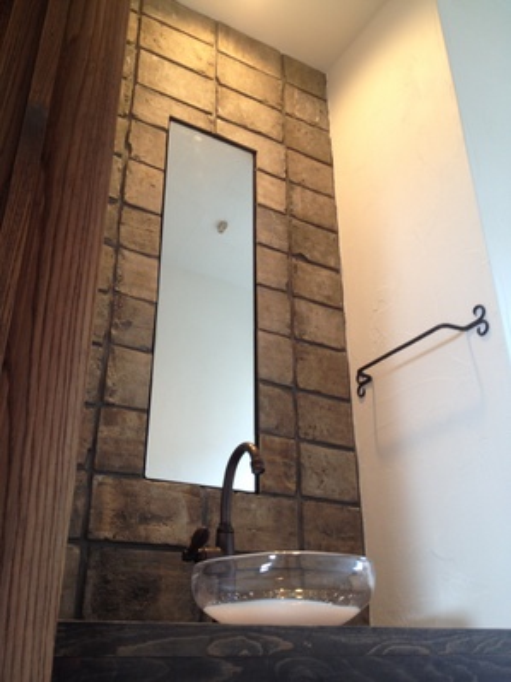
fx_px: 689
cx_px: 256
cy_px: 341
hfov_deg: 40.7
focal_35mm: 35
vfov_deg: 52.6
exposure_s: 1/20
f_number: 2.4
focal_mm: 4.28
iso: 80
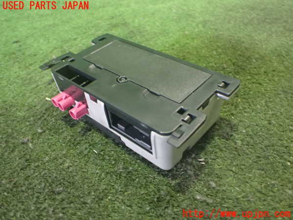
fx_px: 254
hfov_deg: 60.0
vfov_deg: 46.8
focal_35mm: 30
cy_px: 110
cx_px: 146
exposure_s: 1/30
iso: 1250
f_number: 2.3
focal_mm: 5.4
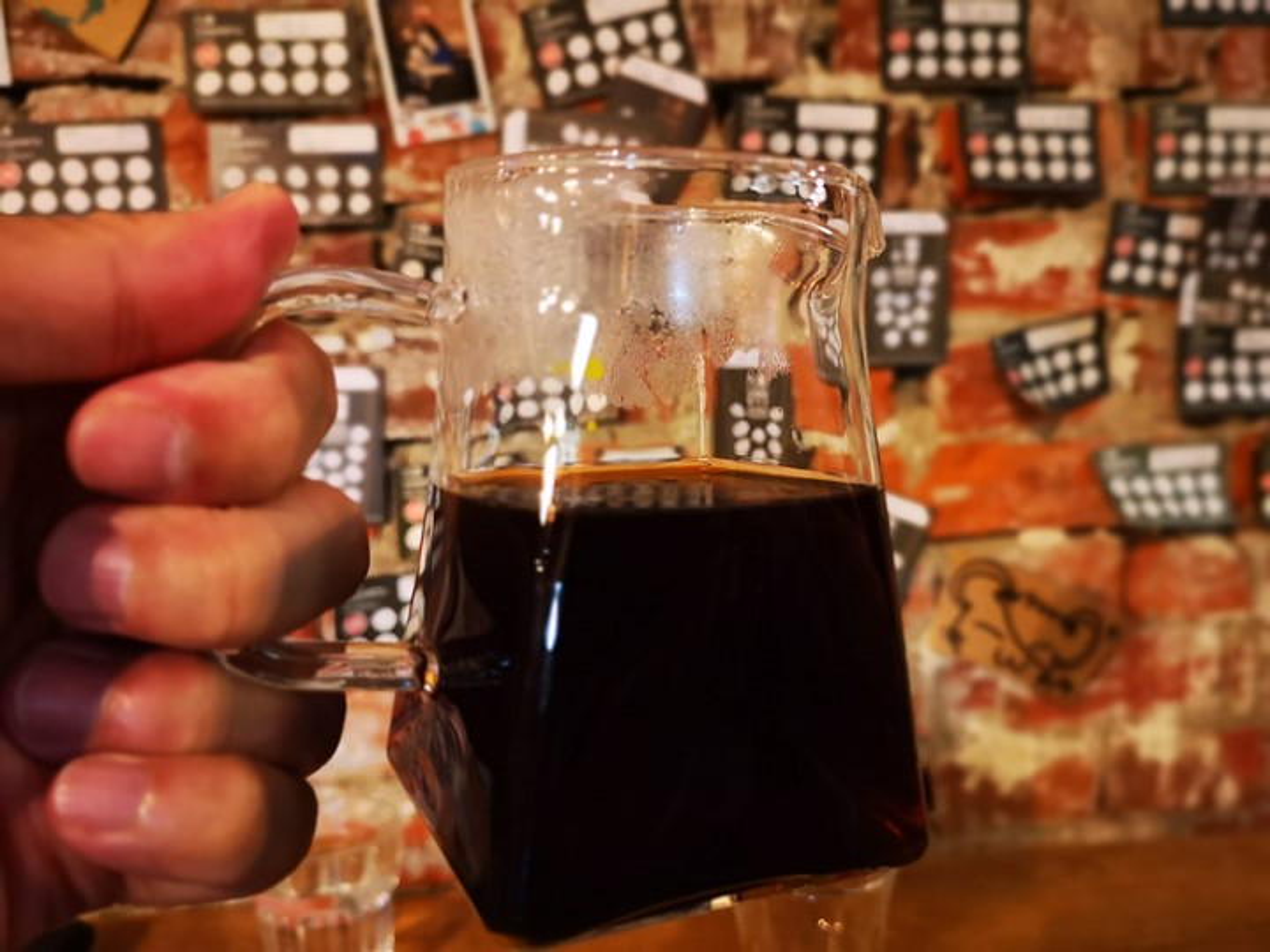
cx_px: 635
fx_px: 991
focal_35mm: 27
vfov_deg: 51.4
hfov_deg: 65.3
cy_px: 476
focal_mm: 3.95
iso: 800
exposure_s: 1/16.7
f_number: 4
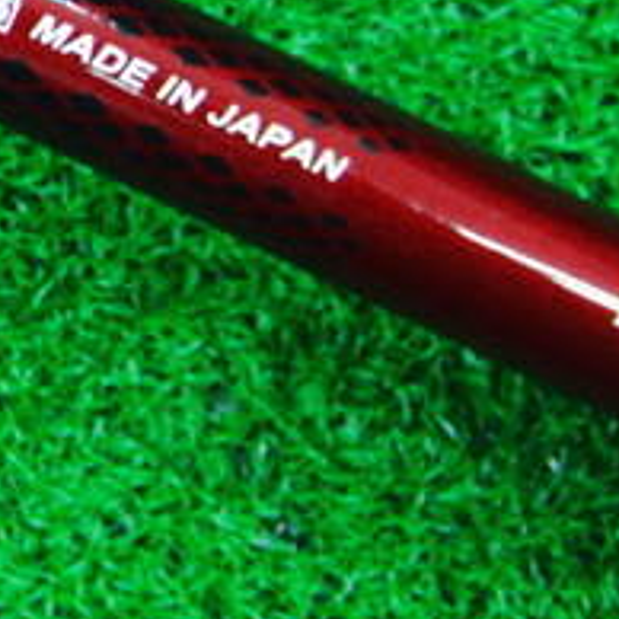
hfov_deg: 14.8
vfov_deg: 15.5
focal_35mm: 108
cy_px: -124
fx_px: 2185
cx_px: -367
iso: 400
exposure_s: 1/20
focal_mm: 6.42
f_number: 3.6
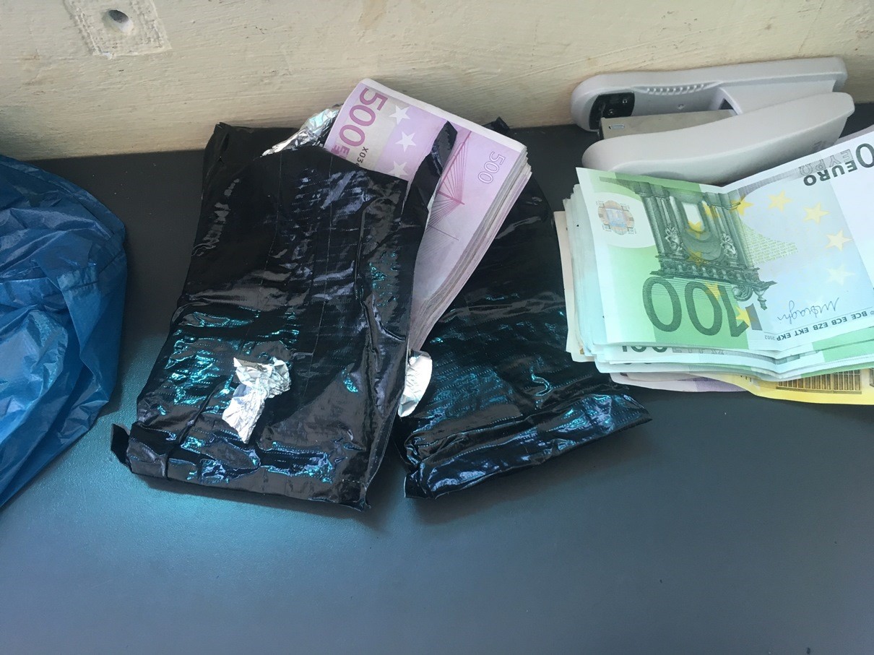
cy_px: 328
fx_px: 732
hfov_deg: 61.7
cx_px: 437
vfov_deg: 48.2
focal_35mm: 29
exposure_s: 1/33
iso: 50
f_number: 2.2
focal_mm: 4.15
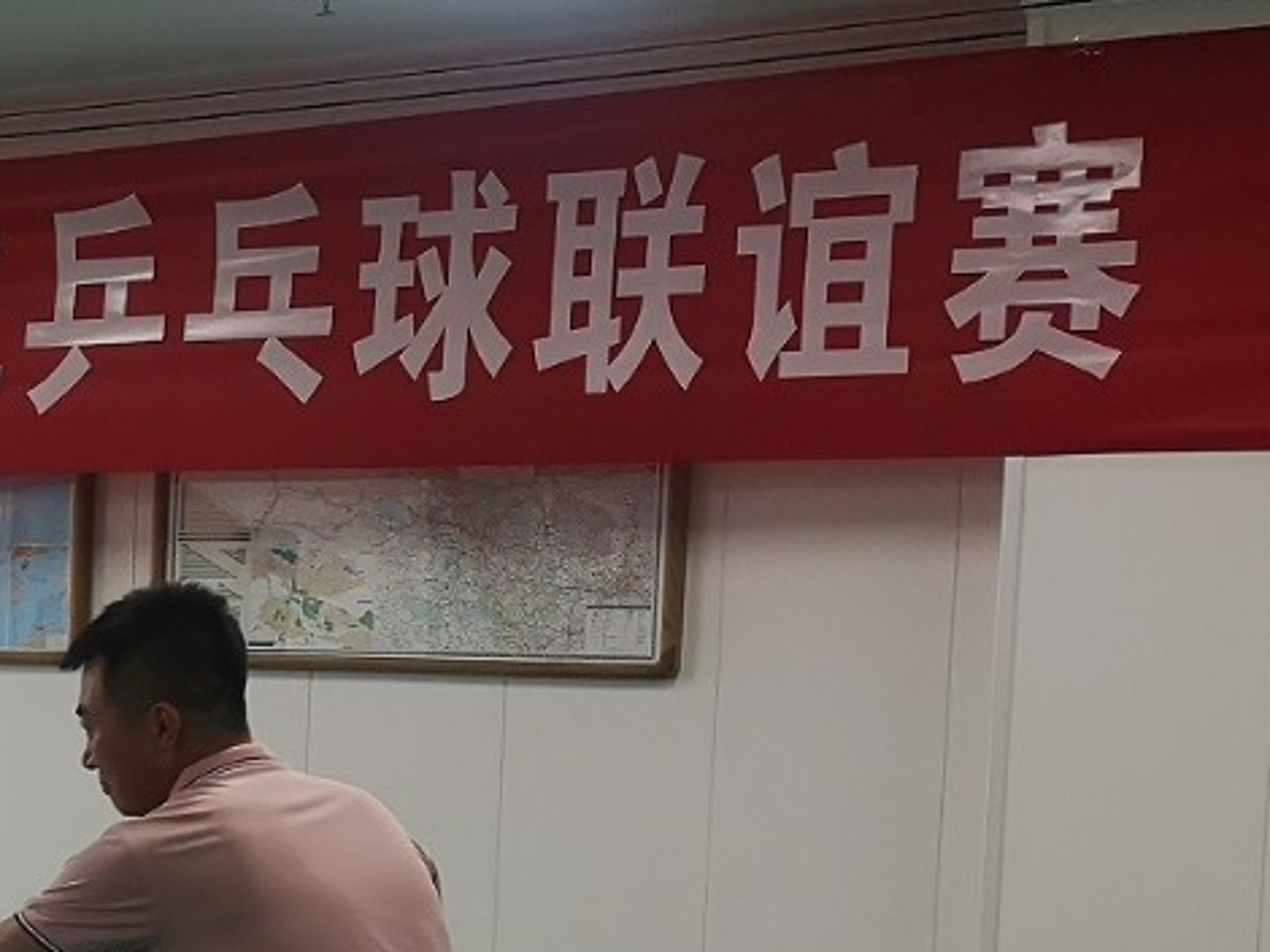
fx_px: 3374
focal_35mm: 92
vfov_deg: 15.8
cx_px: -703
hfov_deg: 18.6
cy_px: 917
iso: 125
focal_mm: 3.95
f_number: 1.8
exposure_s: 1/100
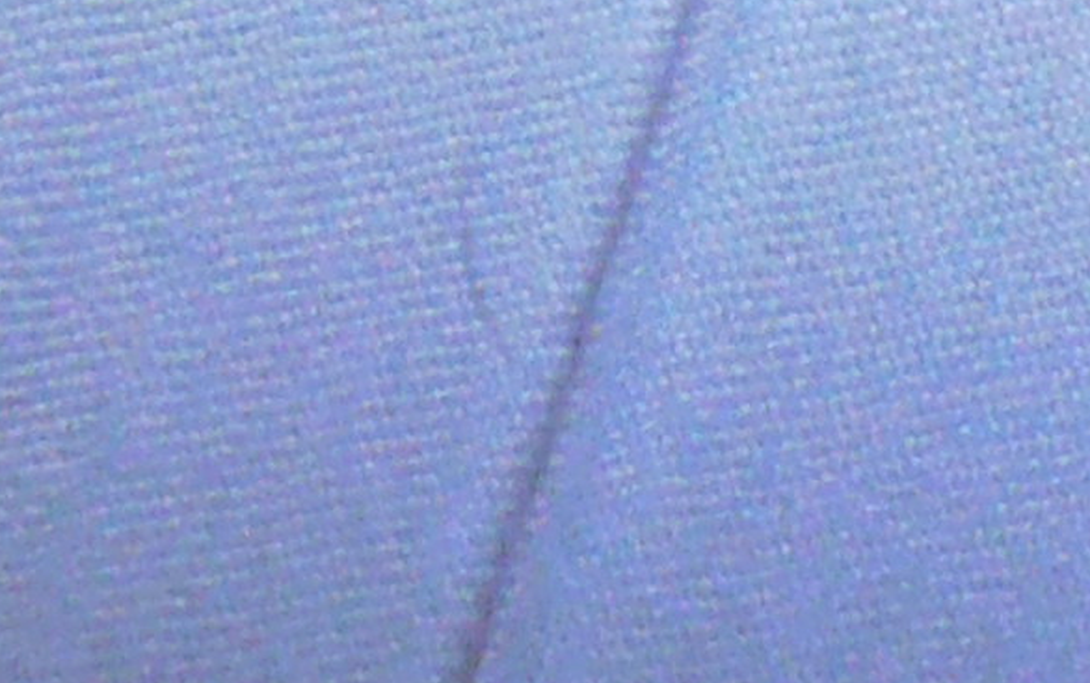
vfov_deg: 5.9
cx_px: 675
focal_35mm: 186
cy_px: -2081
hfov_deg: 11.3
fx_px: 5529
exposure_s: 1/30
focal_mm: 4.2
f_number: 3
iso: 125
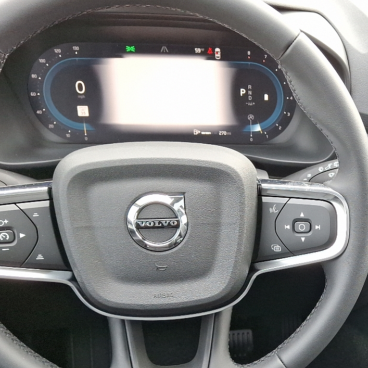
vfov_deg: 33.1
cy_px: 290
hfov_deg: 32.2
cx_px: 338
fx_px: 601
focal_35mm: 50
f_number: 1.8
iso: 53
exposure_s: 1/120
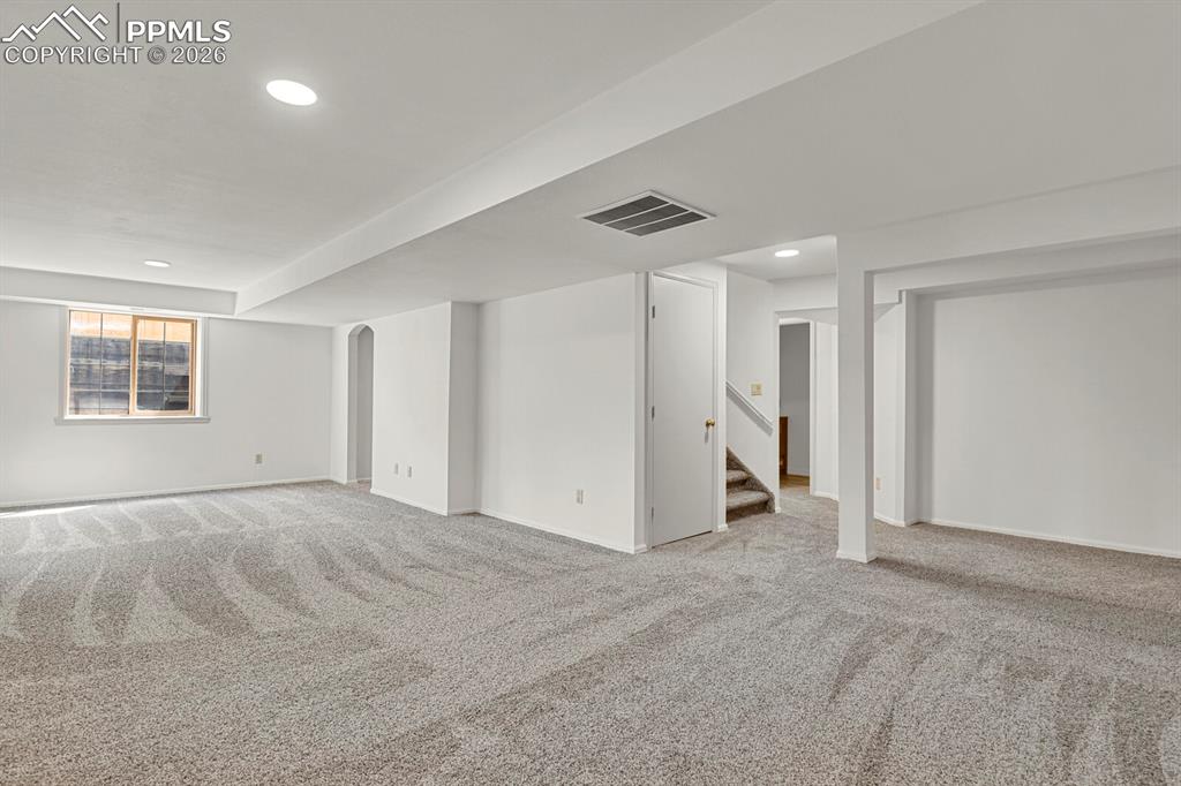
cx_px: 590
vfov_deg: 70.4
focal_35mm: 17
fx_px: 557
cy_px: 393
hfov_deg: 93.3
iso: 12800
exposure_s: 1/20
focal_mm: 17
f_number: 8
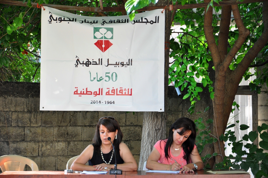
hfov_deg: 14.0
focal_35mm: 147
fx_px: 1093
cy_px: 89
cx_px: 134
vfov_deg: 9.3
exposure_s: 1/80
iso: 1000
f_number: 5.6
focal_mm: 98
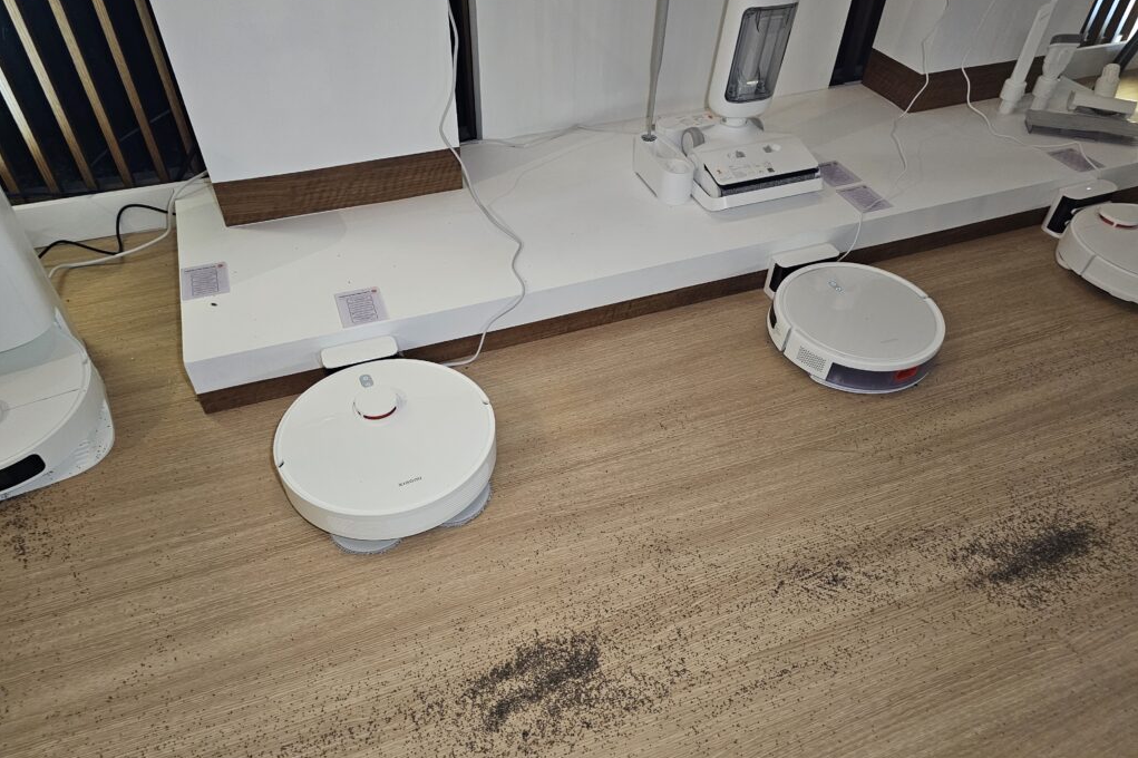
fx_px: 758
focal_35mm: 24
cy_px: 411
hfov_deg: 73.8
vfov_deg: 53.0
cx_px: 568
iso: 800
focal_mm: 6.3
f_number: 1.7
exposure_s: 1/60
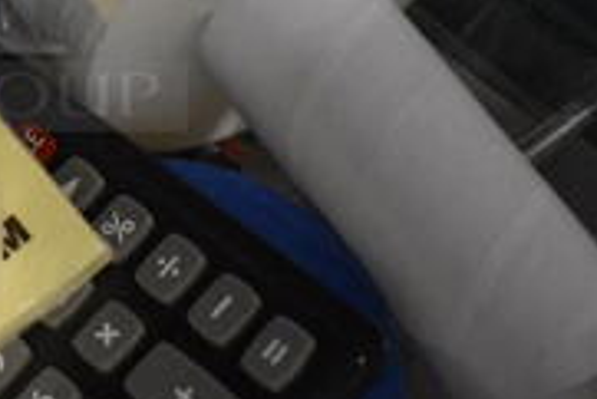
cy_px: -43
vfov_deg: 13.3
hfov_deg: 18.8
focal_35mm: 101
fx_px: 1676
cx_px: -178
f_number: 3.5
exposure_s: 1/125
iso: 2500
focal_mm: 20
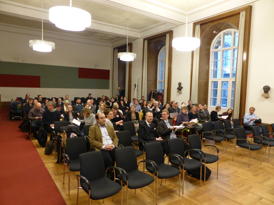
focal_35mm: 25
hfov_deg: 69.4
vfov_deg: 54.9
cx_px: 137
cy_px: 102
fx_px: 198
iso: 400
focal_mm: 4.3
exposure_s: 1/15
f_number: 3.3
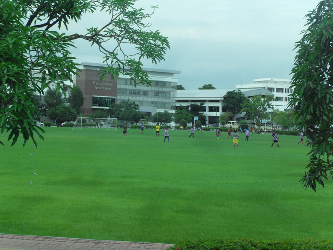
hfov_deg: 26.0
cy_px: 125
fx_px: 721
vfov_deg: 19.6
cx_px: 166
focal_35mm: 75
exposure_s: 1/250
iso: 80
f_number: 4.9
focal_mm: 16.1
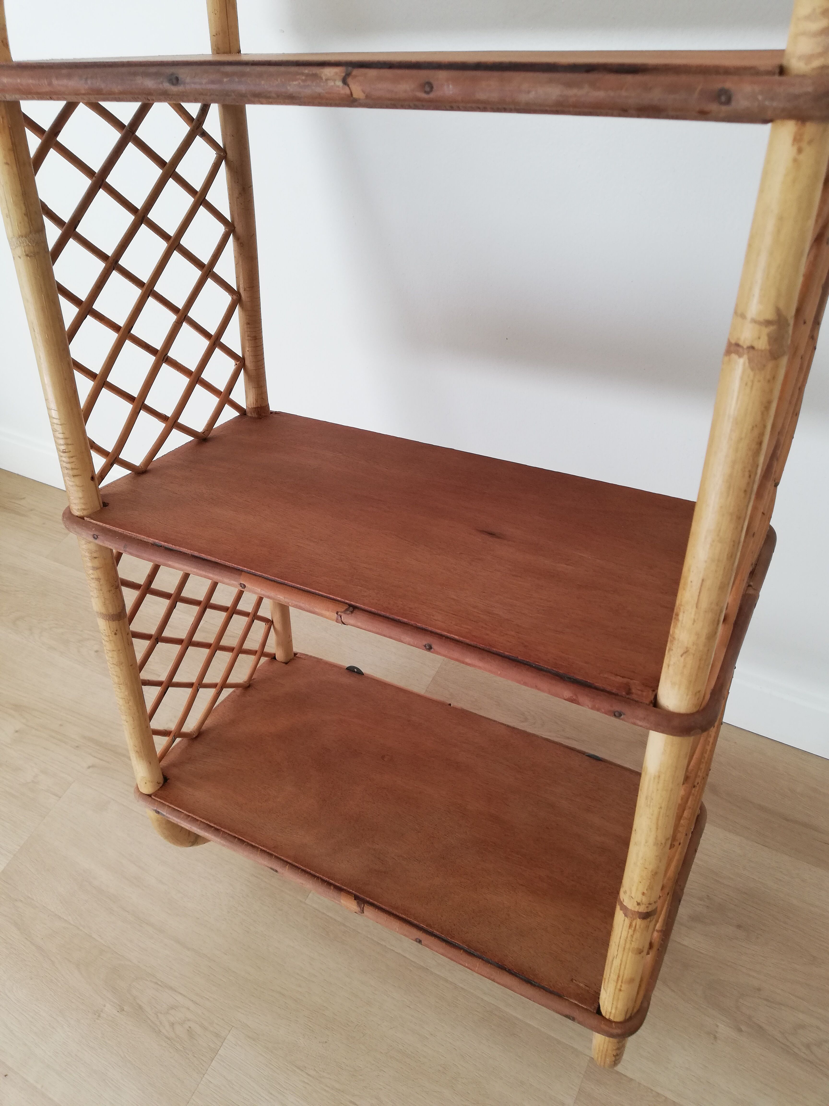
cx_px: 414
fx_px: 830
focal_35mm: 26
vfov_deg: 67.3
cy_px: 553
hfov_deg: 53.1
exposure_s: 1/100
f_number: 2.2
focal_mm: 3.81
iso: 64
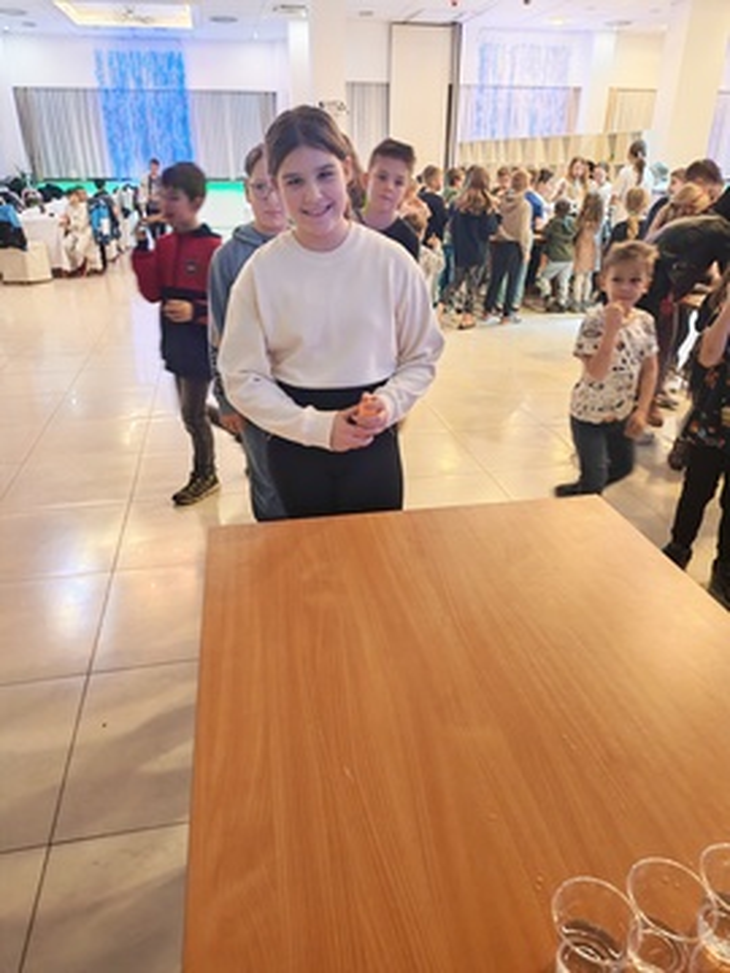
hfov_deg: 56.8
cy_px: 486
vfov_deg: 71.6
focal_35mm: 24
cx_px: 365
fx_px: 675
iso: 1250
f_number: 1.9
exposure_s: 1/25
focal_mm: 6.12
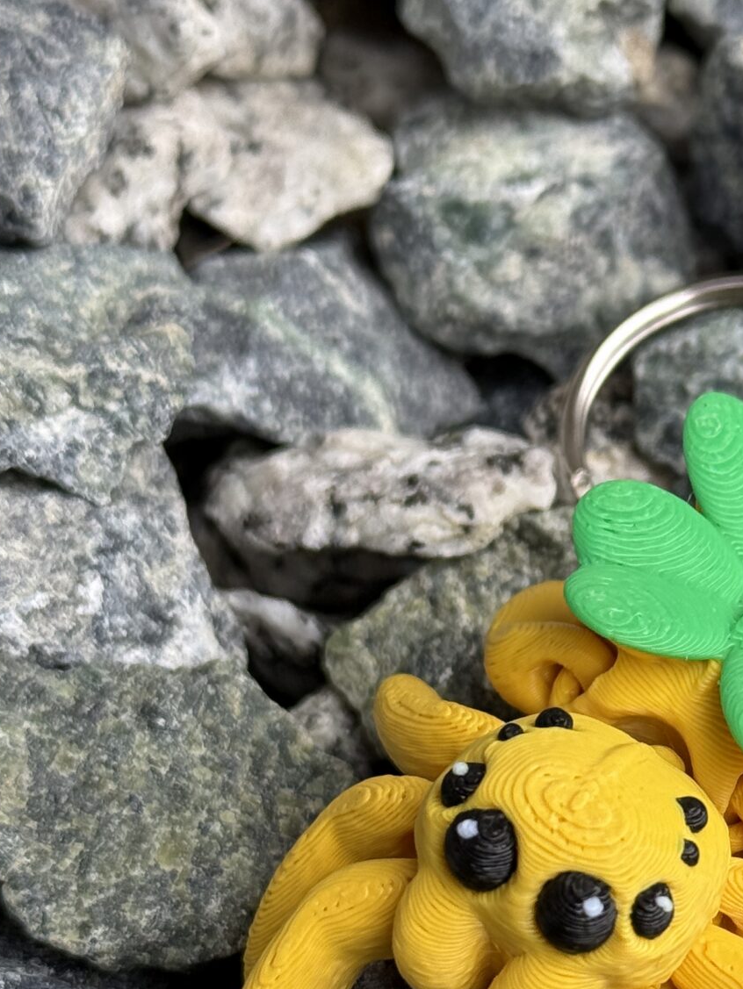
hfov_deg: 13.4
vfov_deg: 18.0
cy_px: 687
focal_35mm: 109
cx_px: 732
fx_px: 3118
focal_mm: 6.76
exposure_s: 1/596
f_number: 1.78
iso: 80
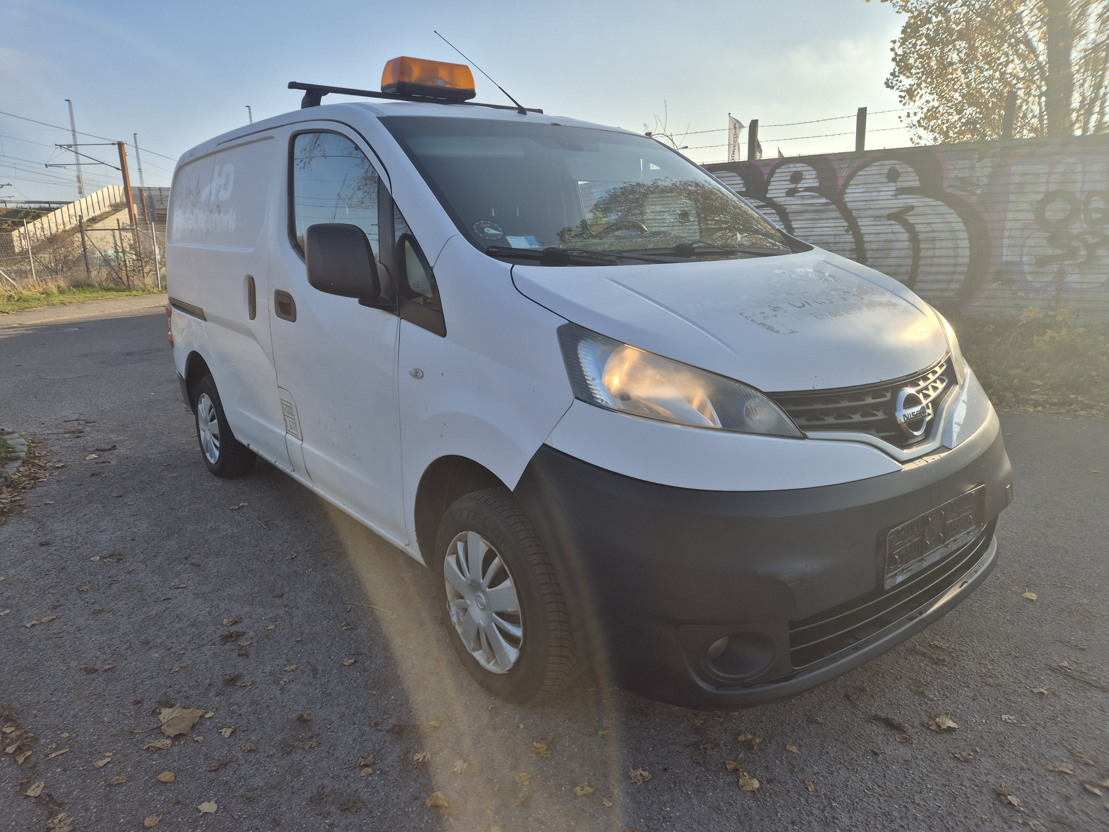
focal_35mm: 23
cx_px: 554
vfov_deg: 58.9
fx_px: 737
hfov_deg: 73.9
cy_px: 416
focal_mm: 5.4
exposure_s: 1/1624
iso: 25
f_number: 1.8
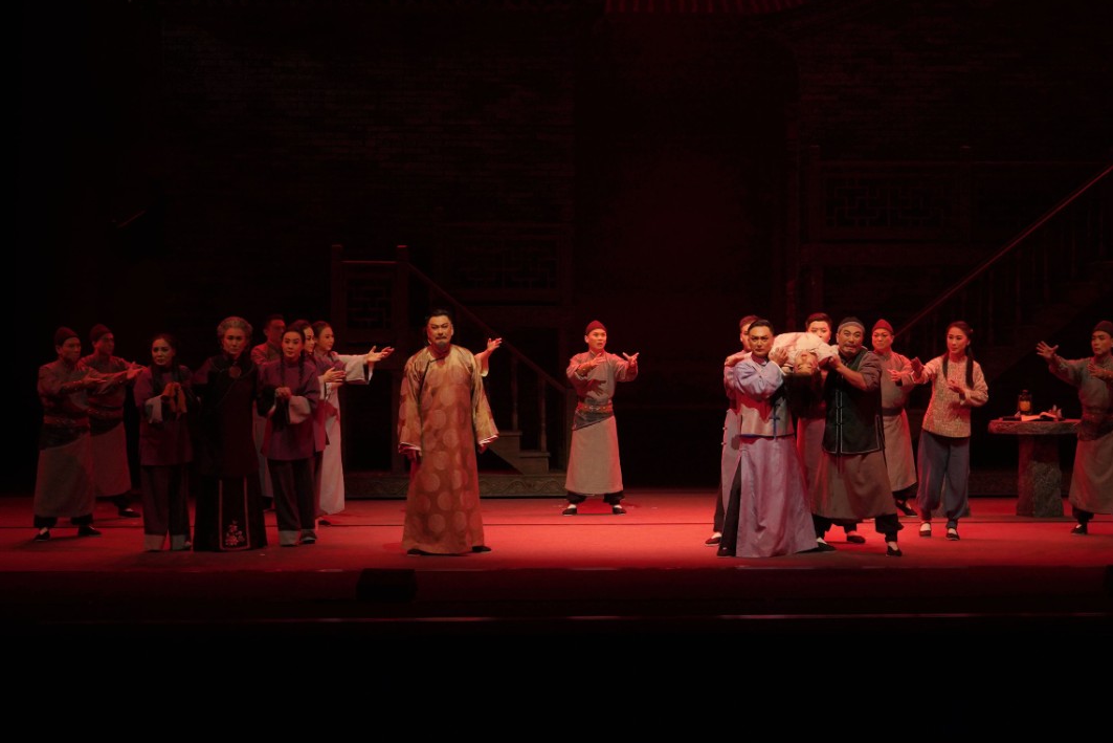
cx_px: 680
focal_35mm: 79
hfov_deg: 25.6
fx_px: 2443
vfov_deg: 17.3
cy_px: 359
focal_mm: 40
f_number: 4
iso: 1250
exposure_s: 1/160
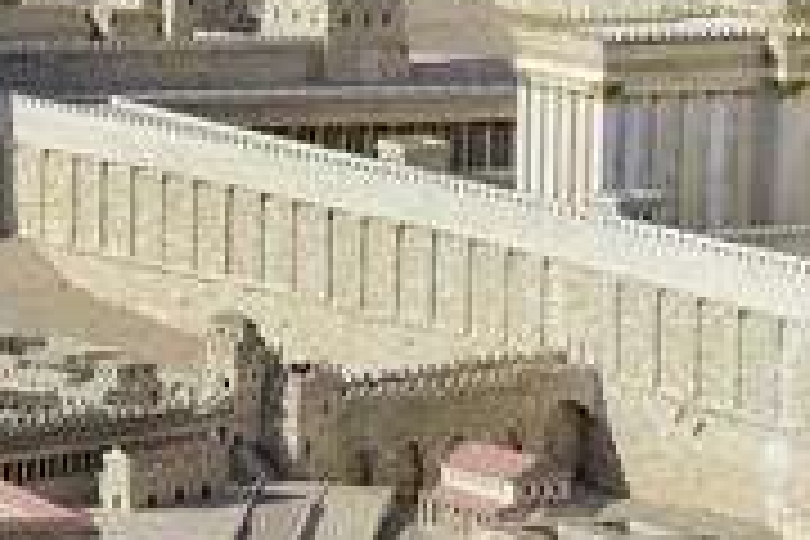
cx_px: 243
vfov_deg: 4.8
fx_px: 6412
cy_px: 490
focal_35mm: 285
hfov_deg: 7.2
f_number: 11
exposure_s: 1/320
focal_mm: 122
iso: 200
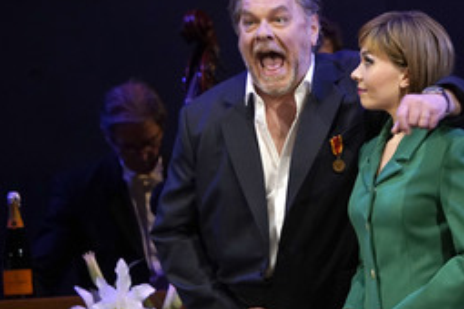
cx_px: 292
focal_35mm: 624
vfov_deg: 2.2
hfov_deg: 3.3
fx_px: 8042
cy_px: 164
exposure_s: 1/200
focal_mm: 353
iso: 3200
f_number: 6.3
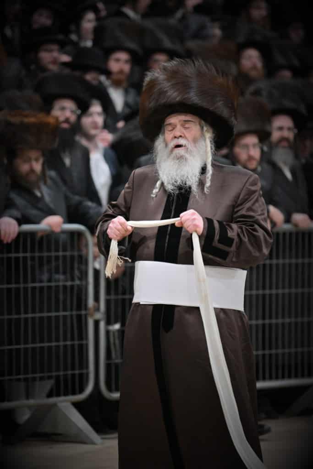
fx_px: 2216
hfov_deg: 8.1
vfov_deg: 12.1
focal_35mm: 170
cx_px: 156
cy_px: 234
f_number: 2.8
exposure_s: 1/400
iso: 1600
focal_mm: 170
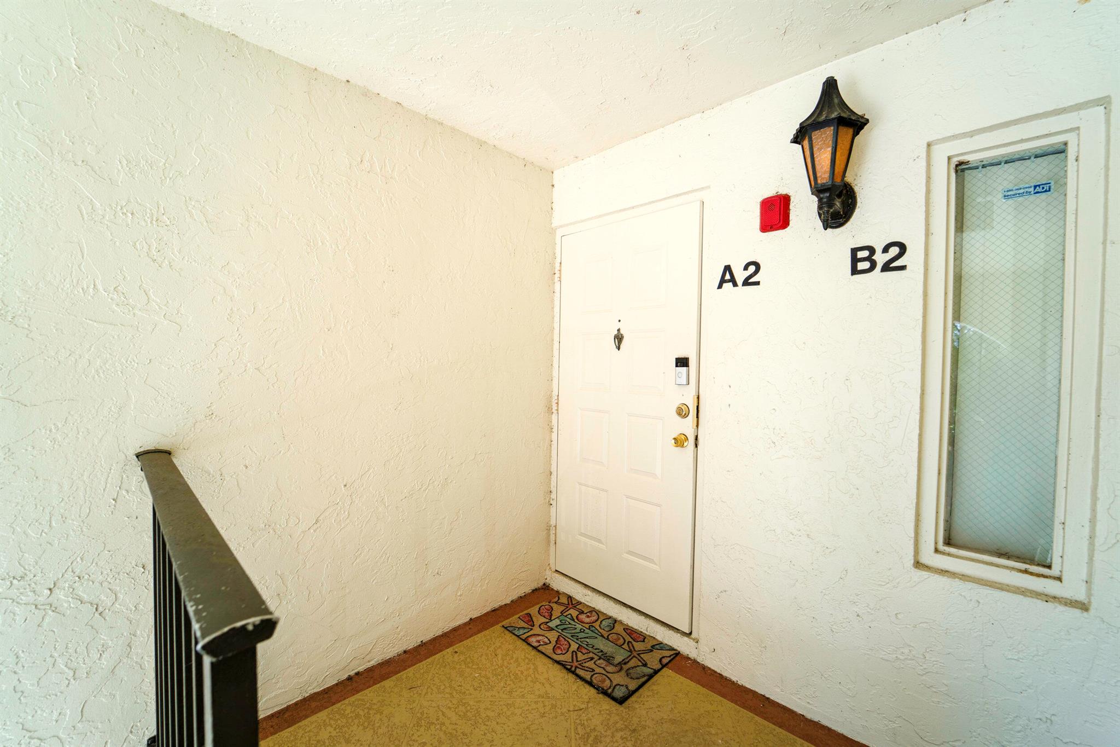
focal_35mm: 14
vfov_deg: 81.2
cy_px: 374
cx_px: 560
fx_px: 435
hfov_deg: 104.3
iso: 100
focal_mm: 14
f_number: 4
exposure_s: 1/160
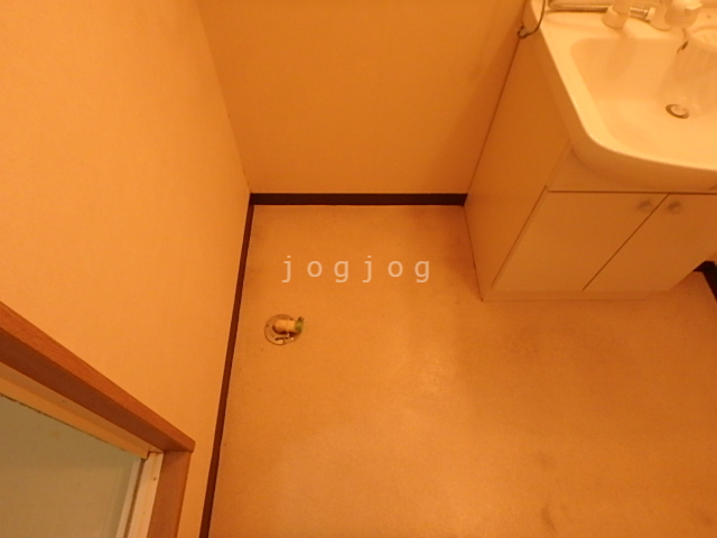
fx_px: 435
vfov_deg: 63.4
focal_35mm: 21
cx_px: 358
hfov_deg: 79.0
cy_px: 269
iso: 400
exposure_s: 1/30
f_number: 3.5
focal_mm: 3.7
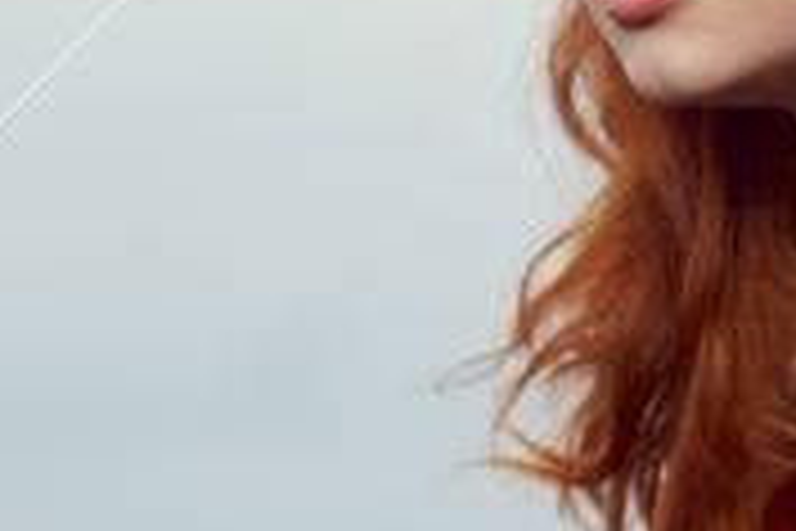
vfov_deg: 3.7
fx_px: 8136
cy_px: 1019
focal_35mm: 368
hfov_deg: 5.6
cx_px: -261
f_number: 2
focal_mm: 50
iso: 50
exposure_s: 1/640
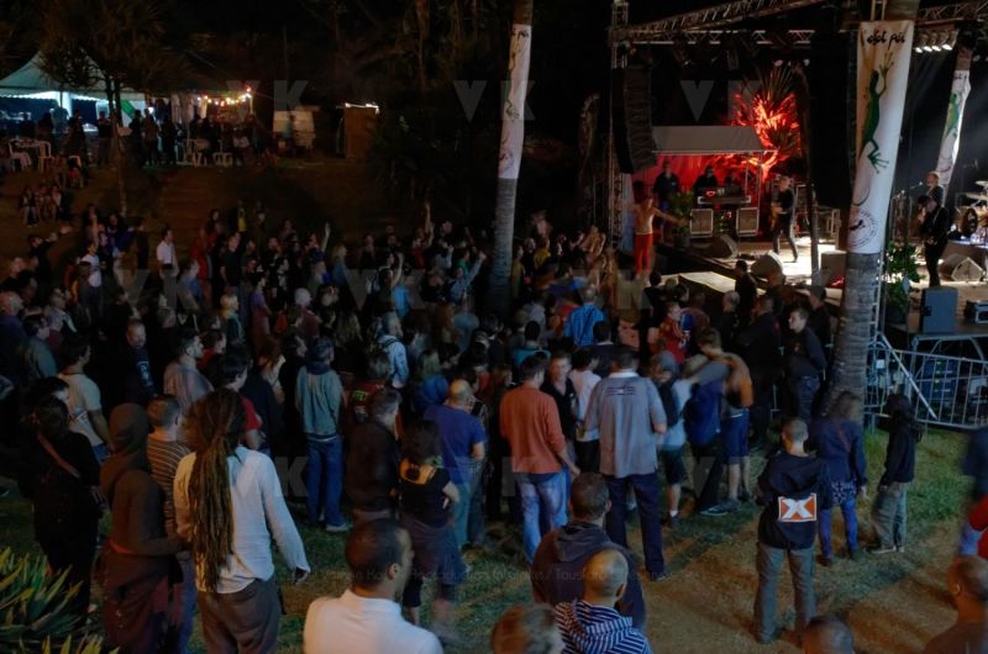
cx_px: 494
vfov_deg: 36.7
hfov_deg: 53.2
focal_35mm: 36
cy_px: 327
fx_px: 986
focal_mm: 24
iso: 1000
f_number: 8
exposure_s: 1/4
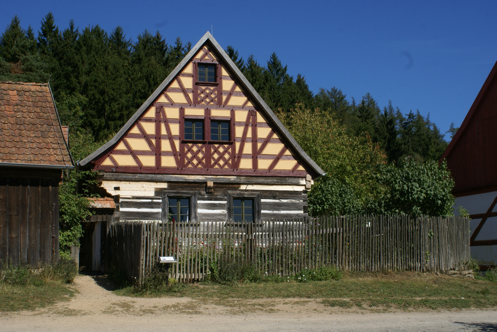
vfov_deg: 25.8
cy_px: 166
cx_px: 248
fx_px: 725
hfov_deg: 37.8
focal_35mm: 52
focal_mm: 35
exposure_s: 1/125
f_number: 13
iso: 100
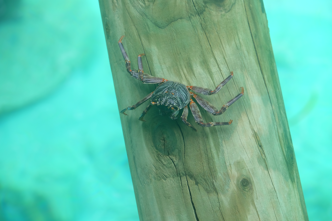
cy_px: 110
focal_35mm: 210
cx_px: 166
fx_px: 1937
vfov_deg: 6.5
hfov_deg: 9.8
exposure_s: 1/160
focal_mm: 140
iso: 200
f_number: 5.6
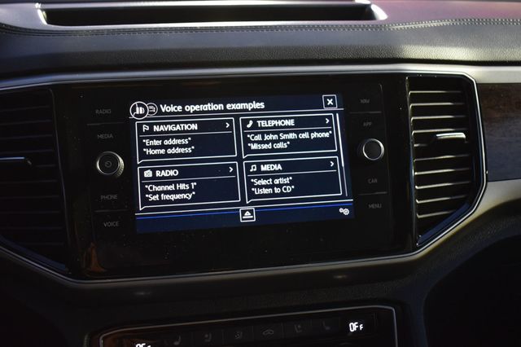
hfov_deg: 47.9
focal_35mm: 40
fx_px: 586
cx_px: 260
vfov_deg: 33.0
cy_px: 174
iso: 1600
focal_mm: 27
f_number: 4
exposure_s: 1/6
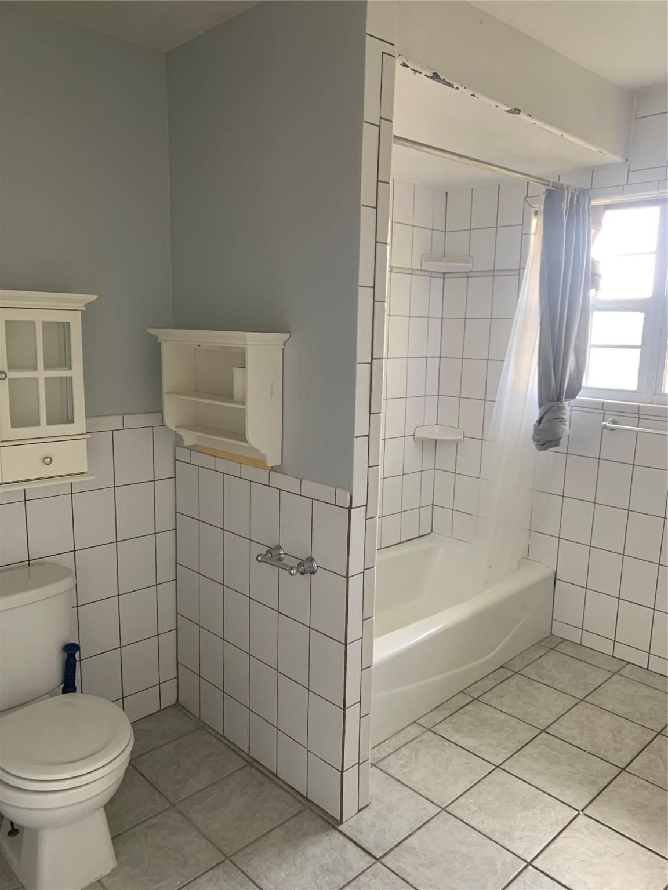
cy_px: 445
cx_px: 334
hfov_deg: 53.1
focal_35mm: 26
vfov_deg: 67.3
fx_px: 669
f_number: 1.8
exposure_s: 1/60
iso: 100
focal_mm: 4.25
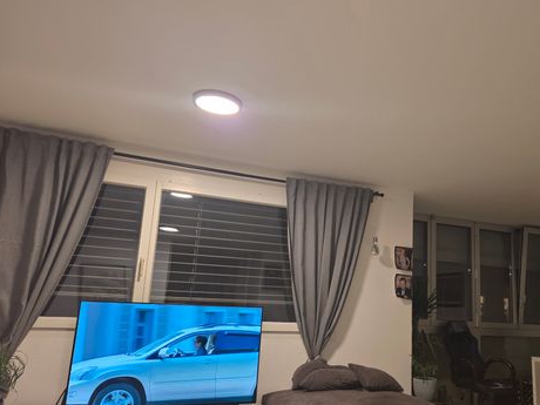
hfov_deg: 59.0
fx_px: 468
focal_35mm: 30
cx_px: 347
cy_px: 223
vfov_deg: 46.7
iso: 320
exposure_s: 1/100
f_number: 1.7
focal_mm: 6.3
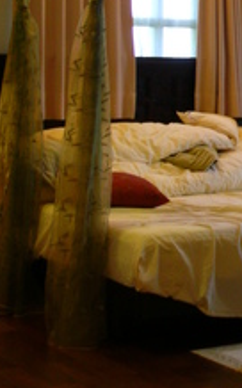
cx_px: 302
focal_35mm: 102
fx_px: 1078
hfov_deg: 12.5
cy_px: 37
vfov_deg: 20.0
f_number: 3
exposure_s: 1/7.6
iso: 50
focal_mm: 5.8
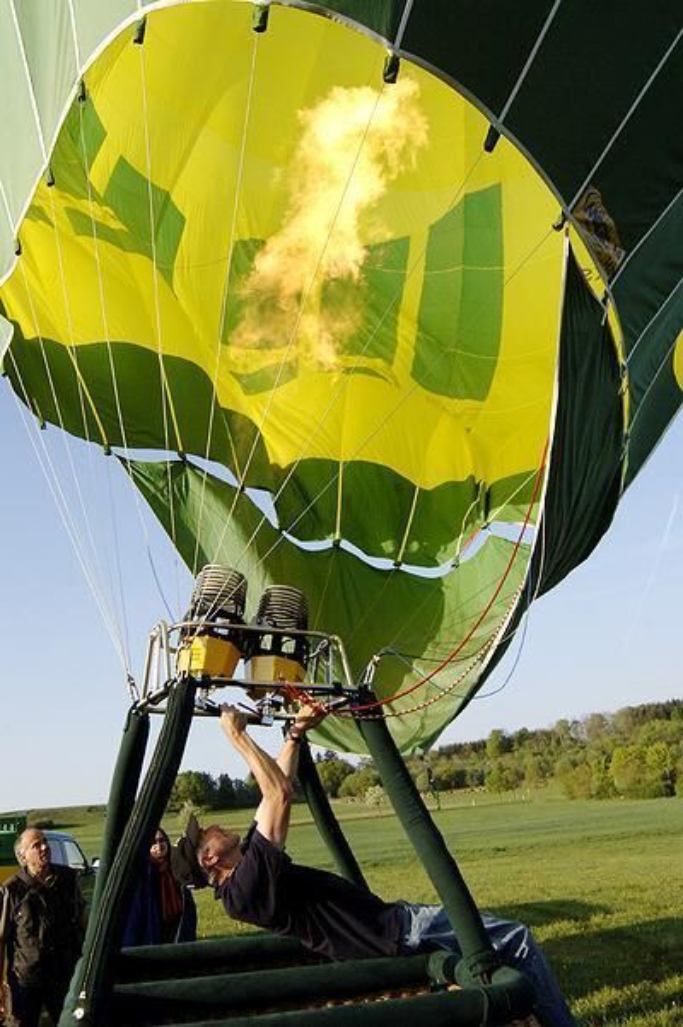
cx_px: 342
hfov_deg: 47.8
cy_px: 514
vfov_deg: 67.4
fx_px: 770
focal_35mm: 27
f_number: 10
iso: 400
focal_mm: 18
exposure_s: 1/400
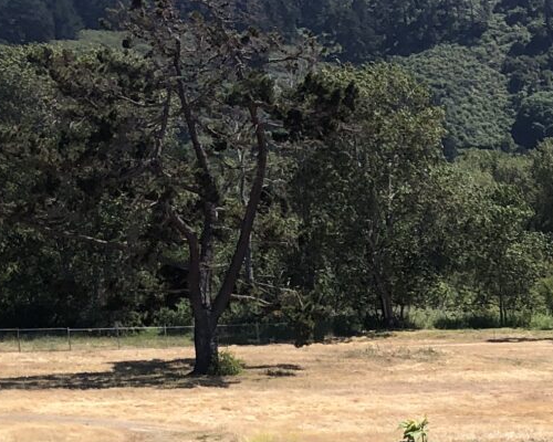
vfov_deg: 13.1
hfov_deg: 15.3
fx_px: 1833
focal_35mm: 112
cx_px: 924
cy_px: 645
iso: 20
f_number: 1.8
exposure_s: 1/1389
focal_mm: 3.99
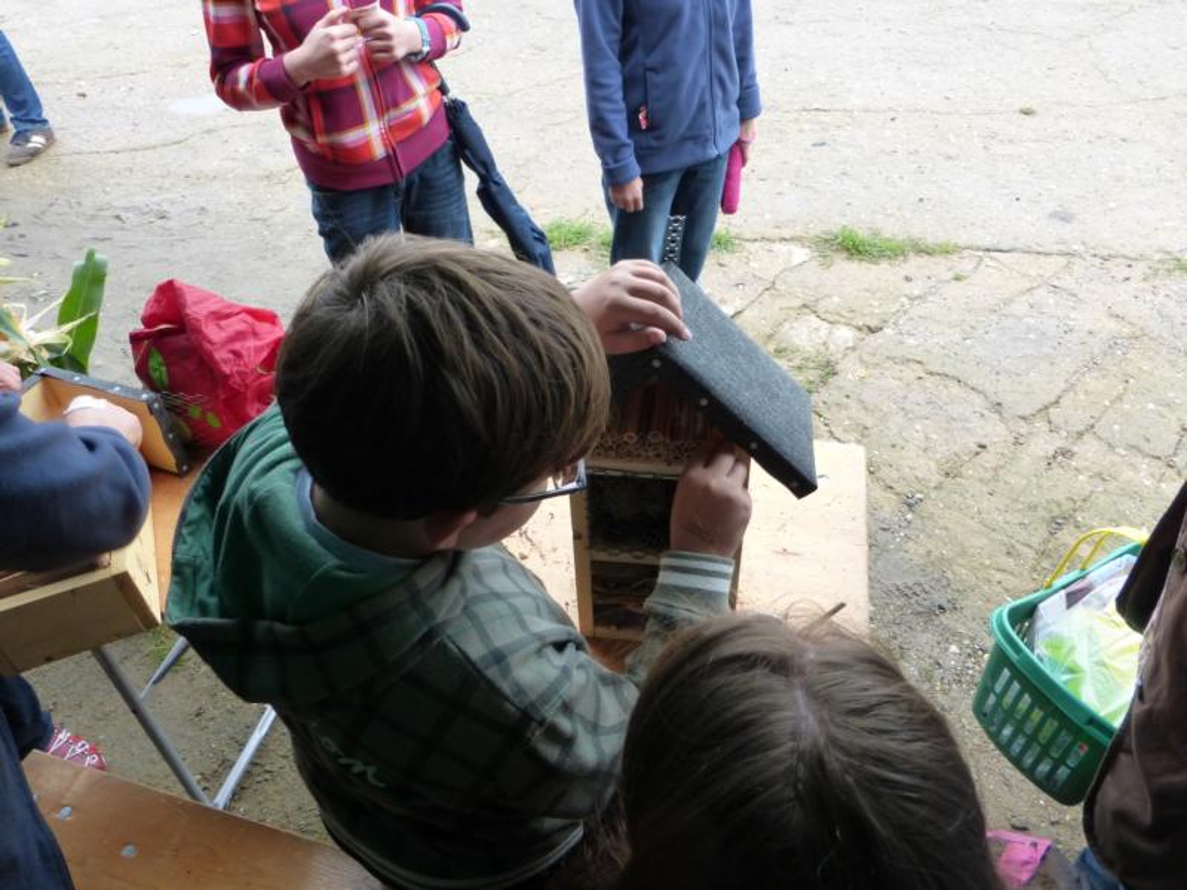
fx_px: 857
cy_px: 445
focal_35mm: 25
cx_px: 594
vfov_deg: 54.9
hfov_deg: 69.4
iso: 320
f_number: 3.3
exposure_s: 1/60
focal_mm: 4.3
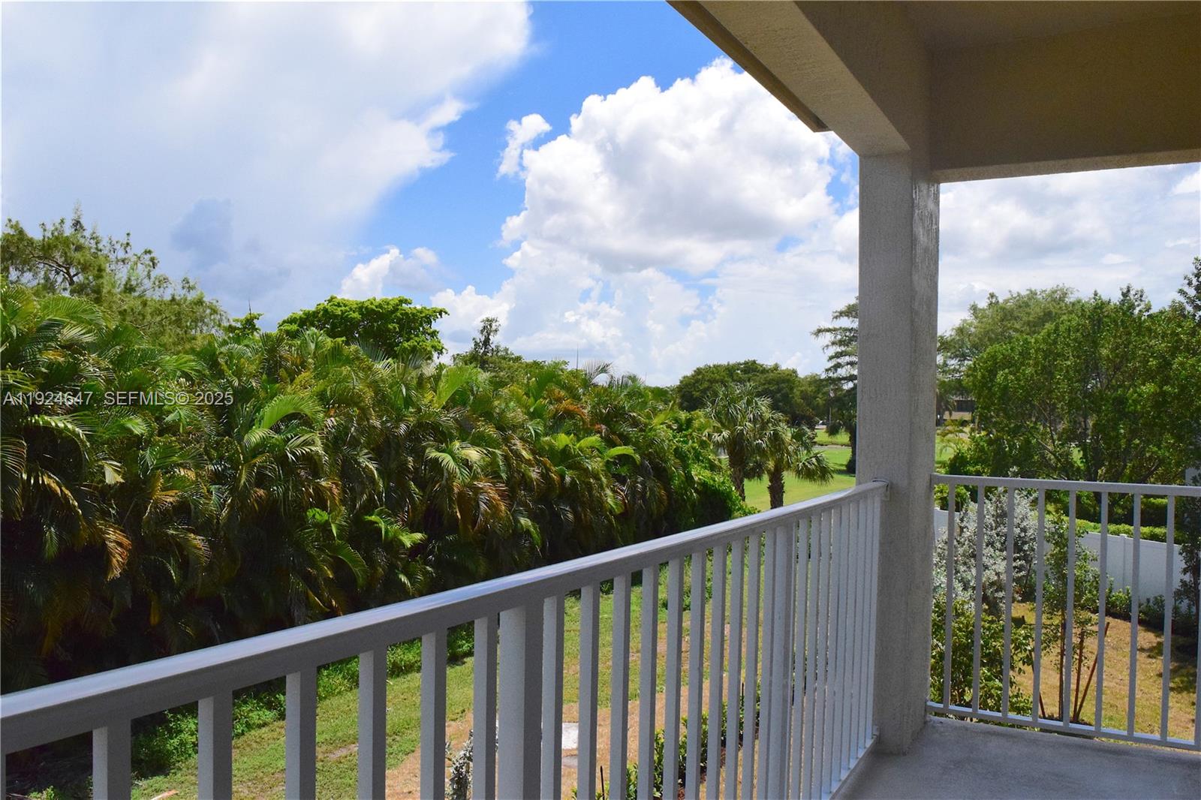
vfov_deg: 47.9
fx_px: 901
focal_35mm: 27
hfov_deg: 67.4
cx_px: 600
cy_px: 400
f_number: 16
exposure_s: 1/3200
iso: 3200
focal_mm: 18
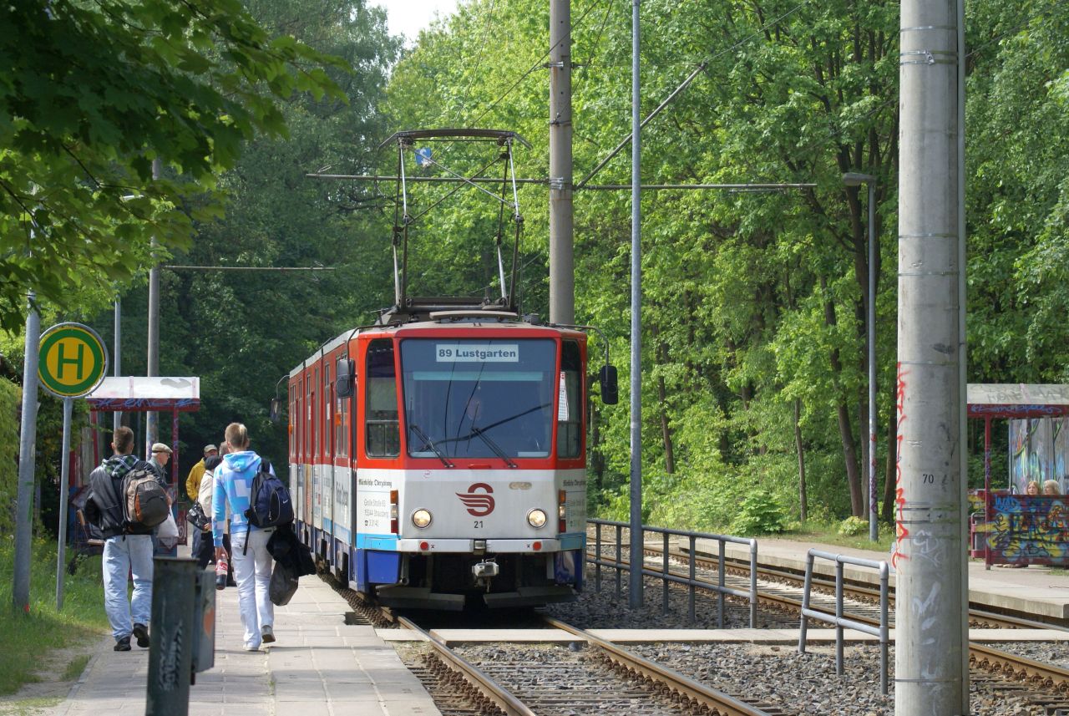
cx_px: 534
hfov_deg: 13.7
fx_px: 4460
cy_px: 358
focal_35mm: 150
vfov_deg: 9.2
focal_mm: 100
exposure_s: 1/200
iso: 200
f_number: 8
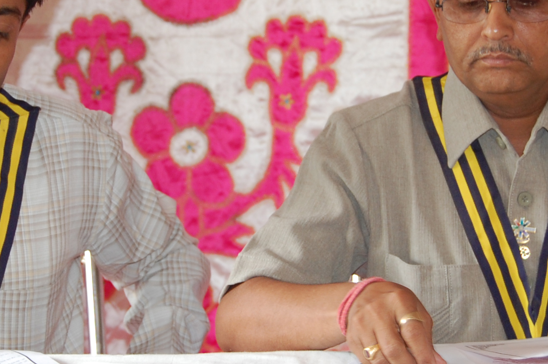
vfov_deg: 11.6
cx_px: 261
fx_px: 1794
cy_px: 153
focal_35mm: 118
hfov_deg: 17.4
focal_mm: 34
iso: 400
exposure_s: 1/60
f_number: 4.5
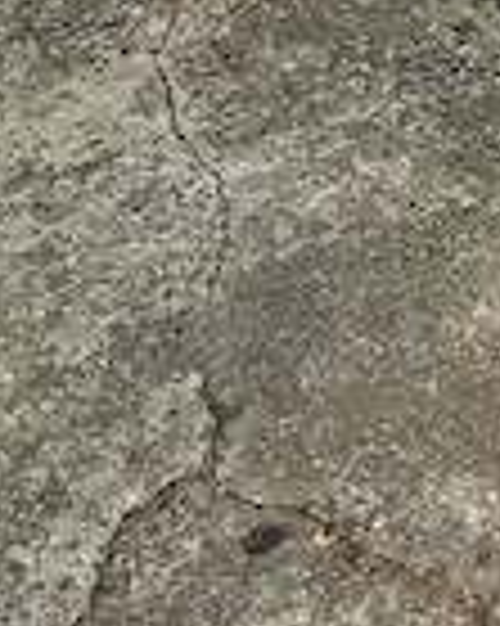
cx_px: 1126
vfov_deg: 10.8
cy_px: -216
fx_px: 3222
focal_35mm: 174
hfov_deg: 8.3
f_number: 1.9
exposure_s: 1/401
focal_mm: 3.7
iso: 40
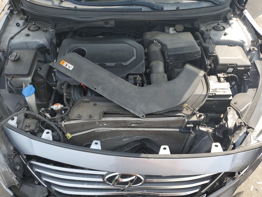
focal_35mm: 27
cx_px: 131
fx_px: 204
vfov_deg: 51.4
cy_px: 98
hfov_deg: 65.3
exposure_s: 1/909
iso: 50
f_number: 1.5
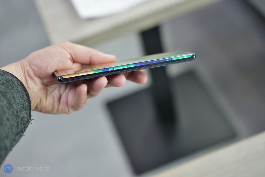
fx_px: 405
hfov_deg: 36.3
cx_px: 132
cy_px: 88
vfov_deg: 24.6
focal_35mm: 55
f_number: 3.2
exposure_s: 1/125
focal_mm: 55
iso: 1600
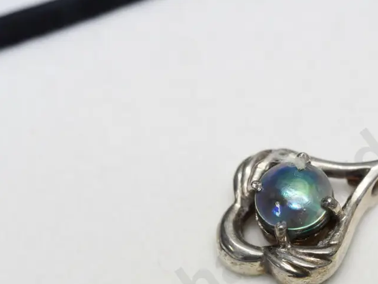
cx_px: 302
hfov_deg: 10.2
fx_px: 2108
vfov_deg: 7.7
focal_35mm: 193
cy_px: 212
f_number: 5
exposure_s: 1/160
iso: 1600
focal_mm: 60
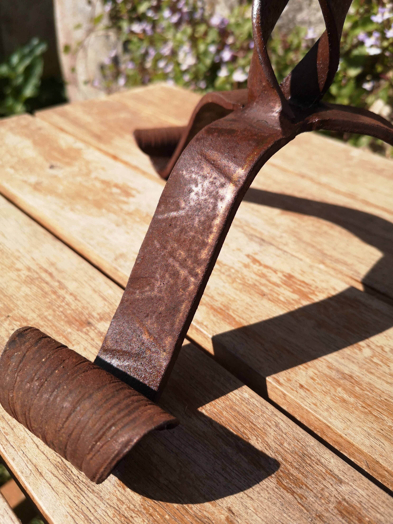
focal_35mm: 27
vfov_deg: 65.3
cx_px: 196
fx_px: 409
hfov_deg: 51.4
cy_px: 262
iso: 50
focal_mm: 3.95
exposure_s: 1/2415
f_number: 1.8
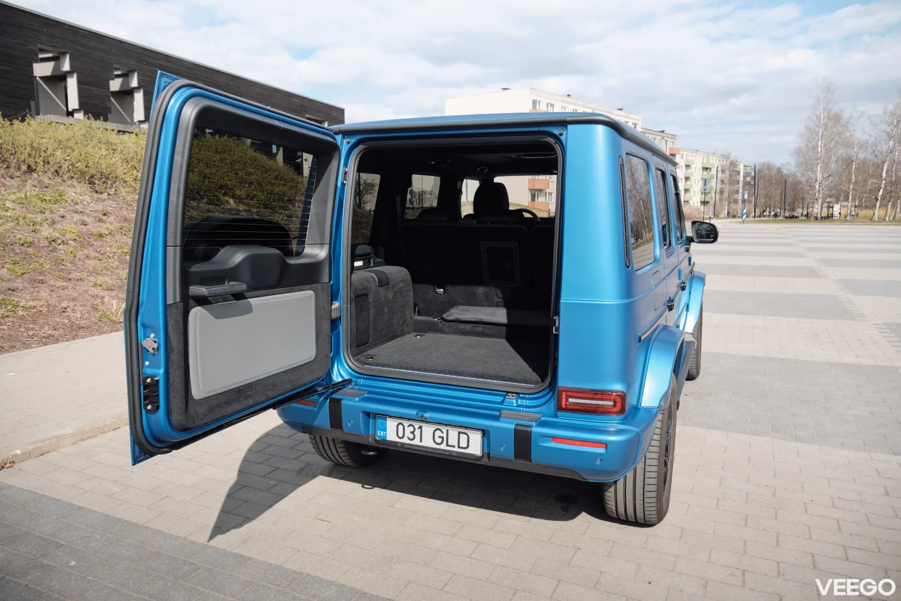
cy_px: 300
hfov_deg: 69.4
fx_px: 651
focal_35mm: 26
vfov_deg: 49.6
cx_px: 450
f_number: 4.5
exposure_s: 1/1700
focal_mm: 17
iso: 320
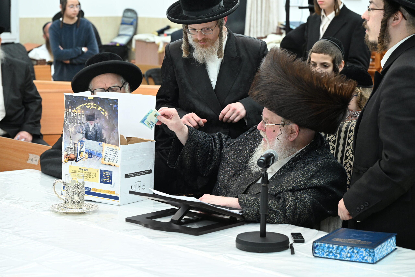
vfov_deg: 15.9
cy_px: 138
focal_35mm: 86
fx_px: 991
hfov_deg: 23.6
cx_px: 208
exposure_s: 1/200
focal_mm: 86
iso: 2500
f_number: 5.6
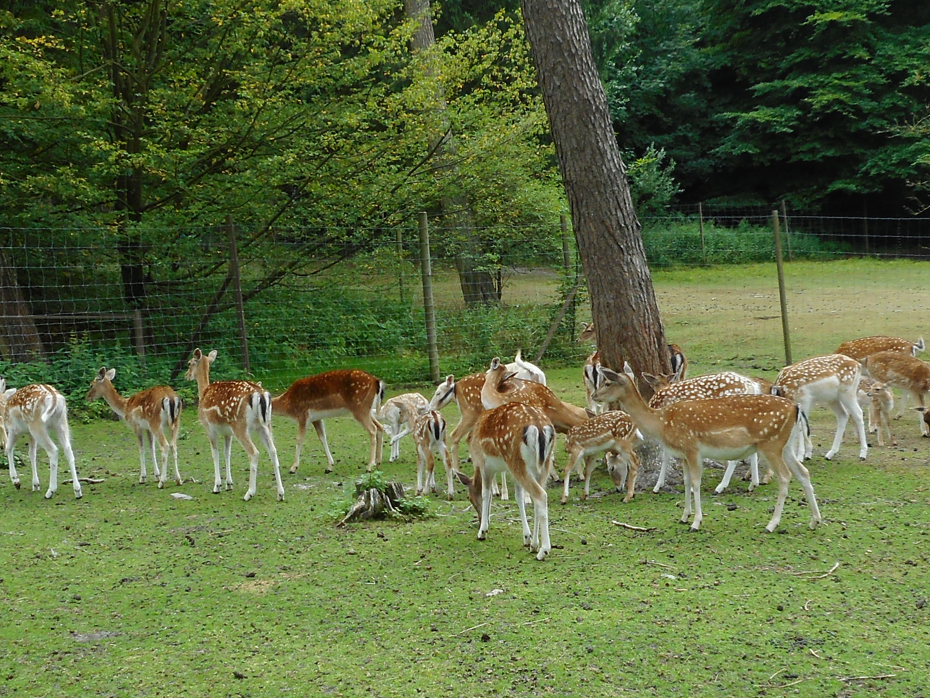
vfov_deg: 28.0
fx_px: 1397
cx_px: 498
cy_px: 416
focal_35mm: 52
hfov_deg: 36.8
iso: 80
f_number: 3.7
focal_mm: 4.5
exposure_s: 1/160
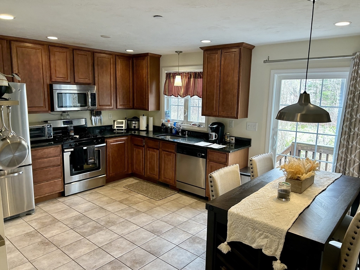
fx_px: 270
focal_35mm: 26
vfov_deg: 53.1
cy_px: 135
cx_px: 180
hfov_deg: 67.3
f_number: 1.5
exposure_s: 1/120
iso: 125
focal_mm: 5.7
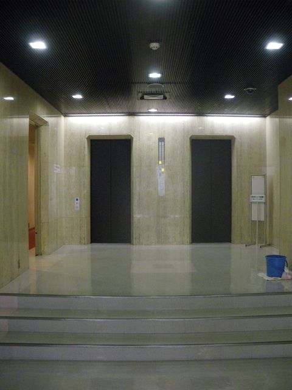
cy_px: 195
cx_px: 146
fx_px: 405
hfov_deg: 39.7
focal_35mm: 36
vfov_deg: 51.4
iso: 800
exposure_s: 1/40
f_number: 3.5
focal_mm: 6.3
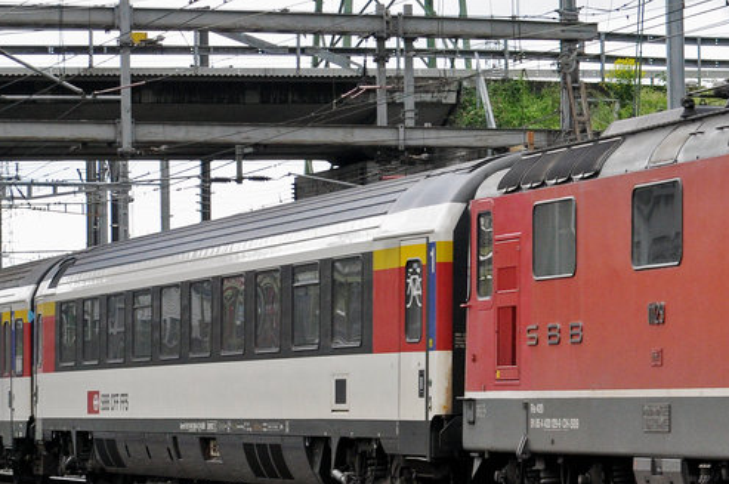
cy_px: 226
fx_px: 3841
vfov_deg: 7.2
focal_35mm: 190
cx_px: 850
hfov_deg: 10.7
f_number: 4
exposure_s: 1/1000
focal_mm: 52
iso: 640
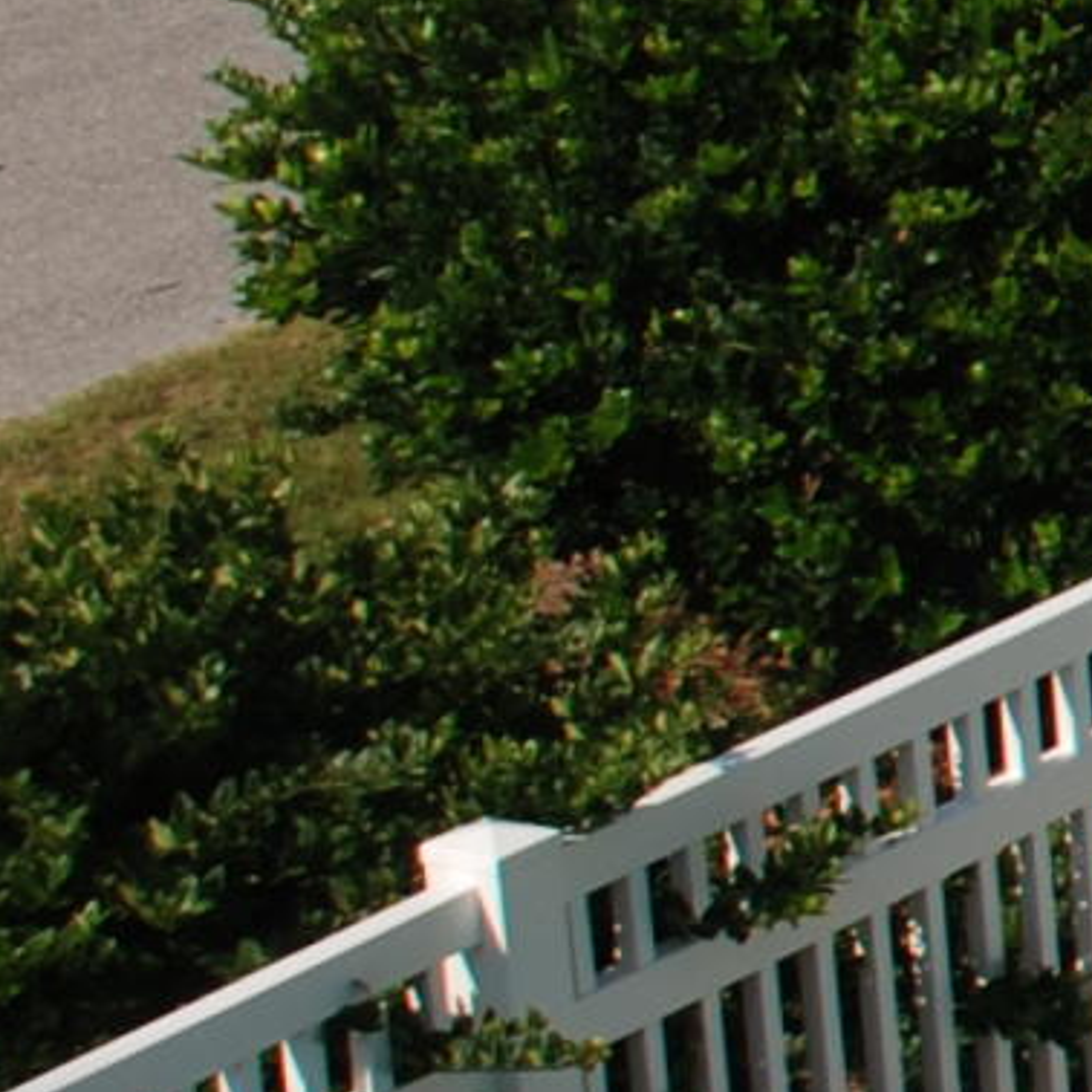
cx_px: 4261
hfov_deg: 5.4
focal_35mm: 284
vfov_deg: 6.2
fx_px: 10136
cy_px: 220
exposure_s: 1/320
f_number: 9
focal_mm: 28
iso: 100
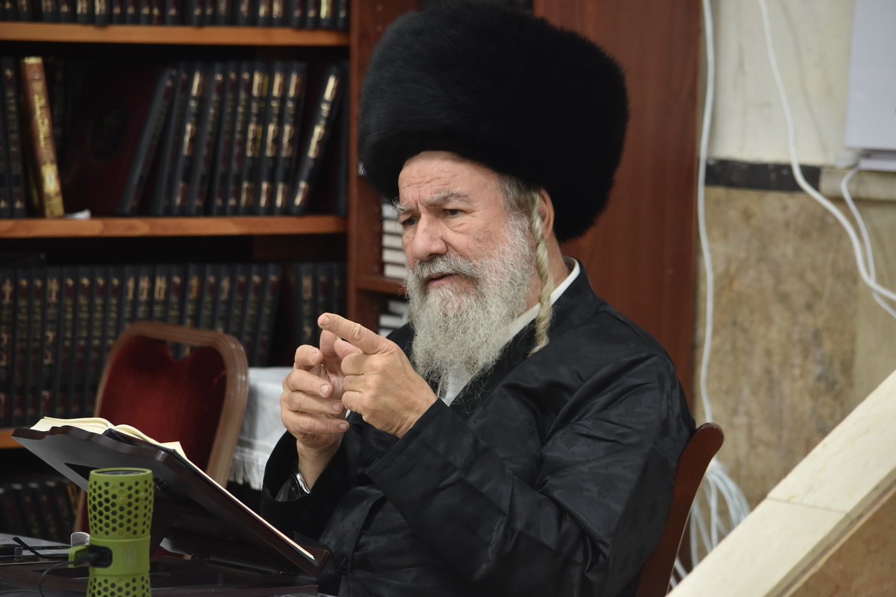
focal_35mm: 204
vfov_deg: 6.8
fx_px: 5065
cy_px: 298
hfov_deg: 10.1
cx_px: 448
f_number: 5.6
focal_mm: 135
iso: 1000
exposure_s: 1/100
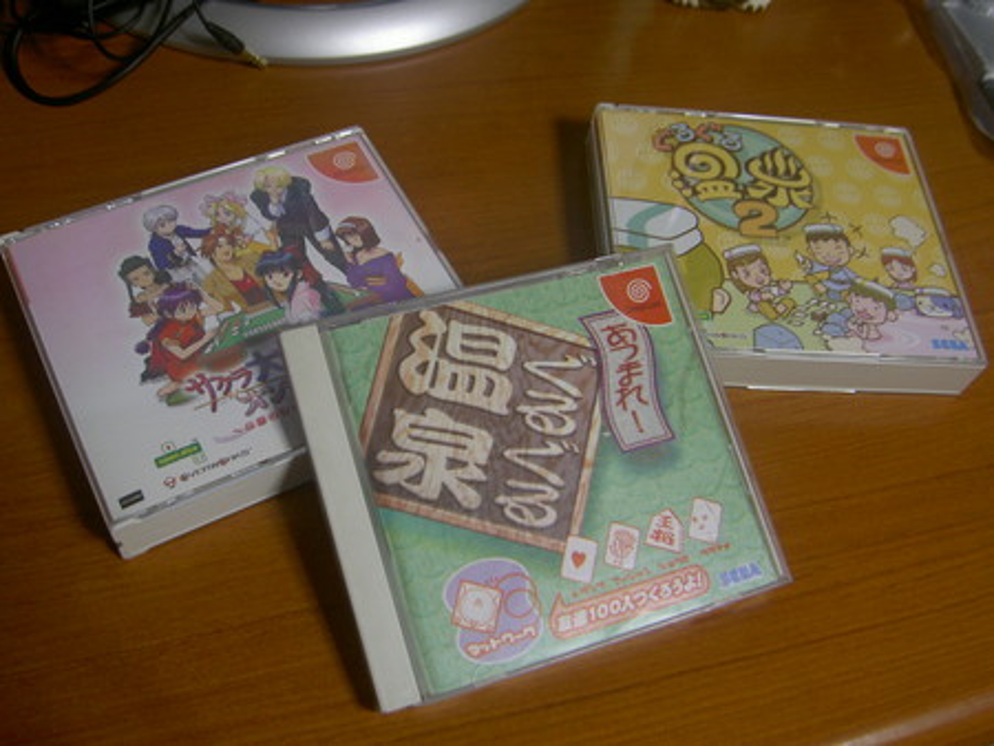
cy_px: 373
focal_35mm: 34
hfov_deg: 53.9
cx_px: 497
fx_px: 977
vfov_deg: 41.8
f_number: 2.8
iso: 50
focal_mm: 5.6
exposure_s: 1/8
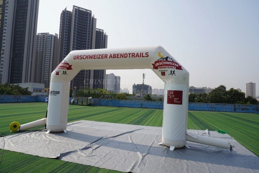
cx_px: 130
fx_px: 173
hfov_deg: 73.7
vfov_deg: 53.1
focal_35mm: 24
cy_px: 86
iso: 100
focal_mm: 16
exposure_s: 1/320
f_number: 8
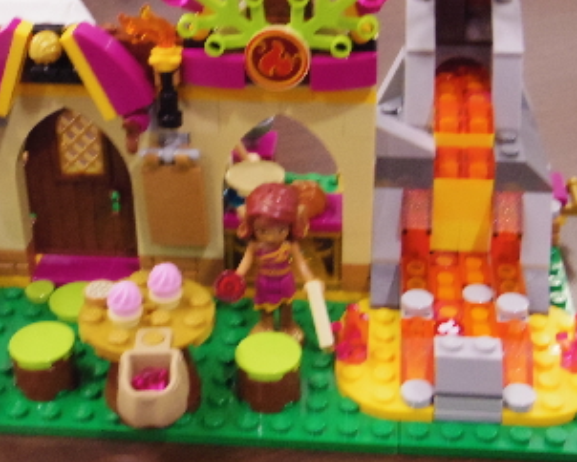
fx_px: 1059
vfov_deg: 24.5
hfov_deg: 30.5
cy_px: 162
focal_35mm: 62
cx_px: 281
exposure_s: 1/40
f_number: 4.5
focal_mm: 5.9
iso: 1000
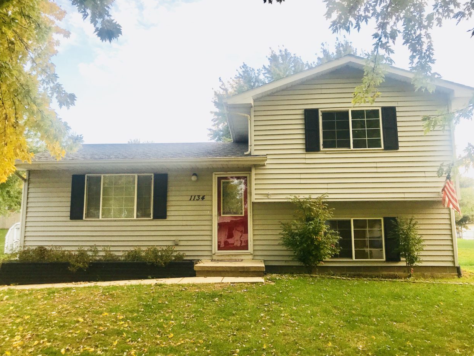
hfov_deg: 61.7
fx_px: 397
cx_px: 231
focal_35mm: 29
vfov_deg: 48.2
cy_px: 183
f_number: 1.8
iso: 20
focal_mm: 3.99
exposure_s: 1/124
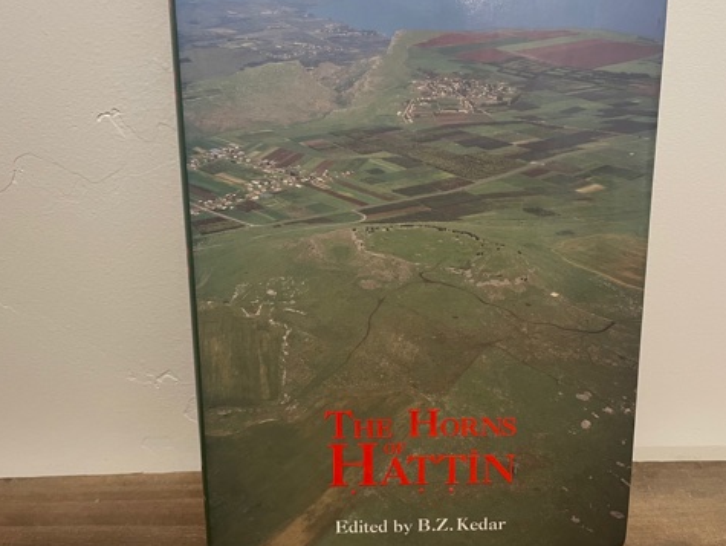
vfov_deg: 40.7
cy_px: 268
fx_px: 735
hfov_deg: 52.5
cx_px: 407
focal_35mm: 35
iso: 250
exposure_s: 1/60
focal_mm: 4.2
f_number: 1.6
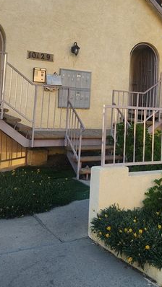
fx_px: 321
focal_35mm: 42
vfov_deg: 47.1
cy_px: 83
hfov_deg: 28.3
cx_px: 95
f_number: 1.8
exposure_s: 1/292
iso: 20
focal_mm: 5.4
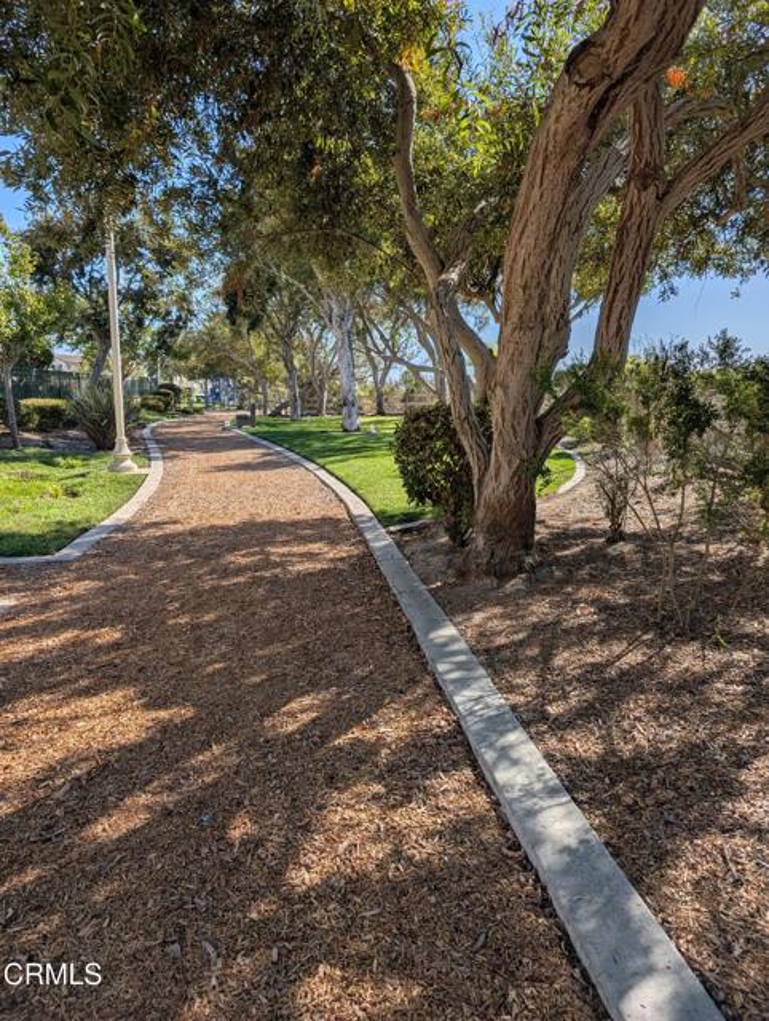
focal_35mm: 24
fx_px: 709
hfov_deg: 56.9
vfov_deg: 71.5
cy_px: 510
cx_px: 384
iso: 18
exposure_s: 1/7937
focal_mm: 6.9
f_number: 1.68
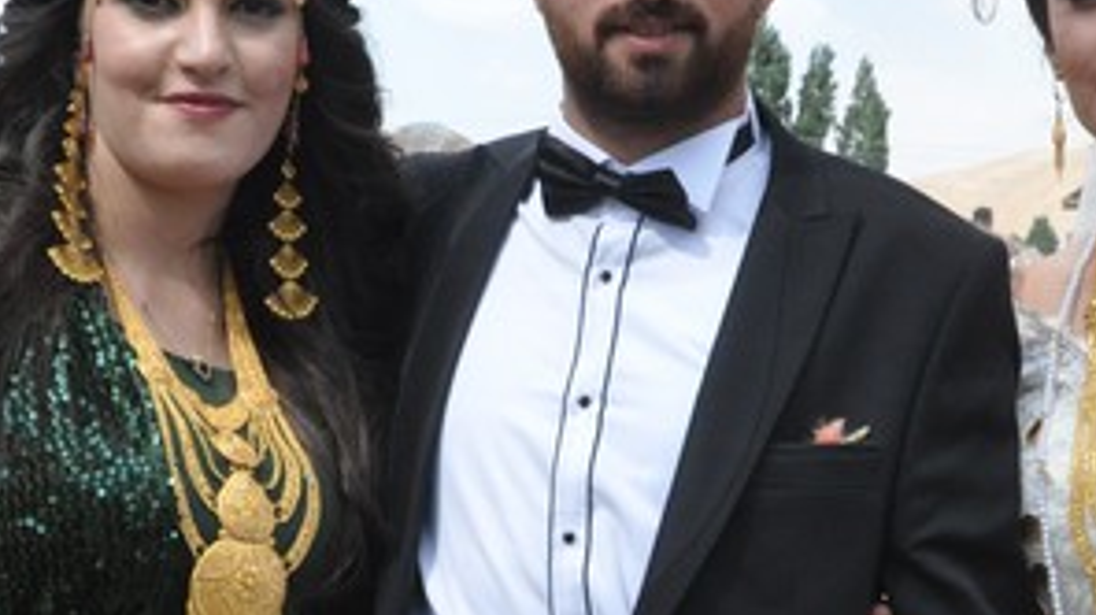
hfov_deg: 20.6
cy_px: 506
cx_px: 563
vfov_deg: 11.6
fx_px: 3020
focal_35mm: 104
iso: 1250
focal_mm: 28
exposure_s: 1/640
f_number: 13
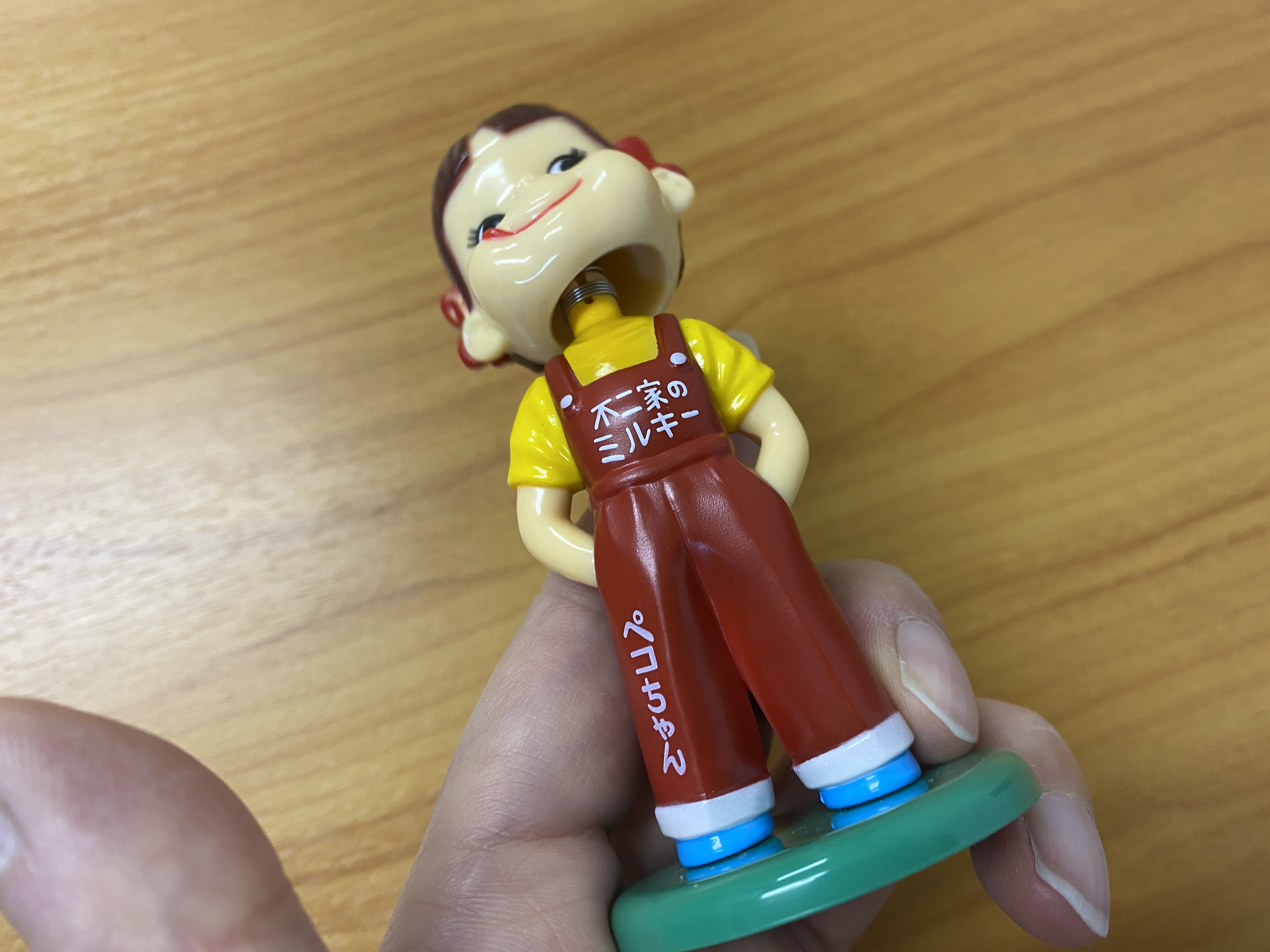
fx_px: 954
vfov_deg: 53.1
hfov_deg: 67.3
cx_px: 635
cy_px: 476
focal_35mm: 26
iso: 100
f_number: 1.8
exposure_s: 1/50
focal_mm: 4.25
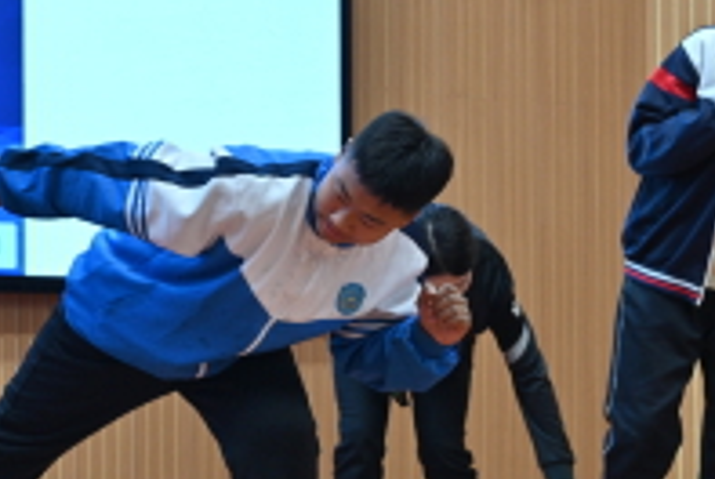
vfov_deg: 8.9
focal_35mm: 155
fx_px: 3083
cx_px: 7
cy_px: 334
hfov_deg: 13.1
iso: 400
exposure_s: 1/60
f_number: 4
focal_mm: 51
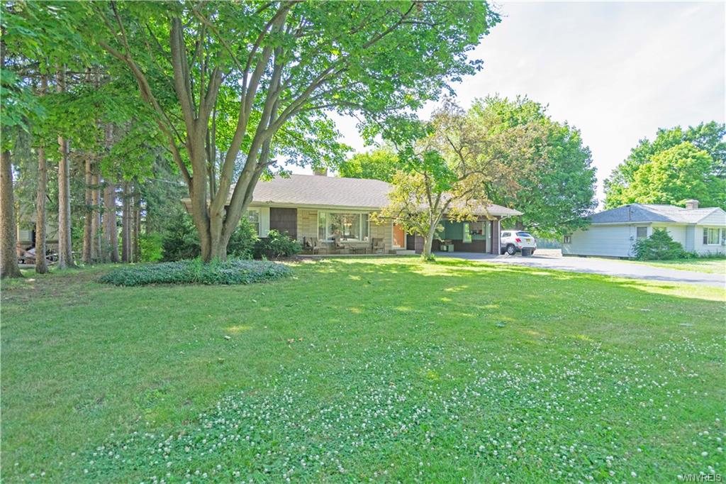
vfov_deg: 61.9
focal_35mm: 20
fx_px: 403
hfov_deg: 84.0
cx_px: 363
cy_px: 242
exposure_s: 1/500
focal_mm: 20
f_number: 4.5
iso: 400
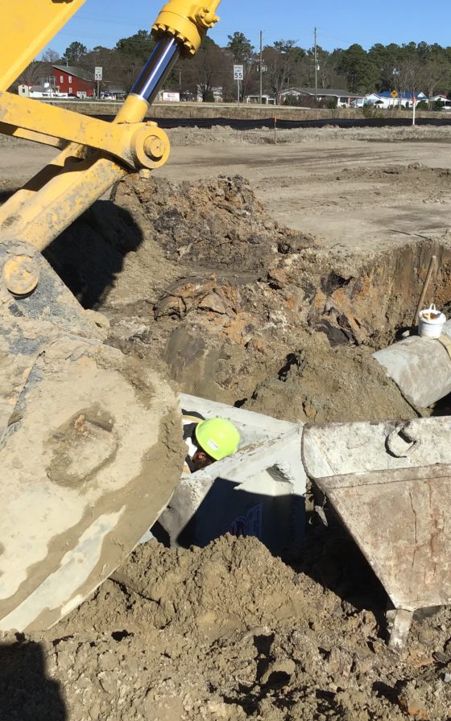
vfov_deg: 45.3
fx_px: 865
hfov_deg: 29.1
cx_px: 283
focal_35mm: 44
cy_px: 361
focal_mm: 3.3
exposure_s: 1/1942
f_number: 2.4
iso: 25
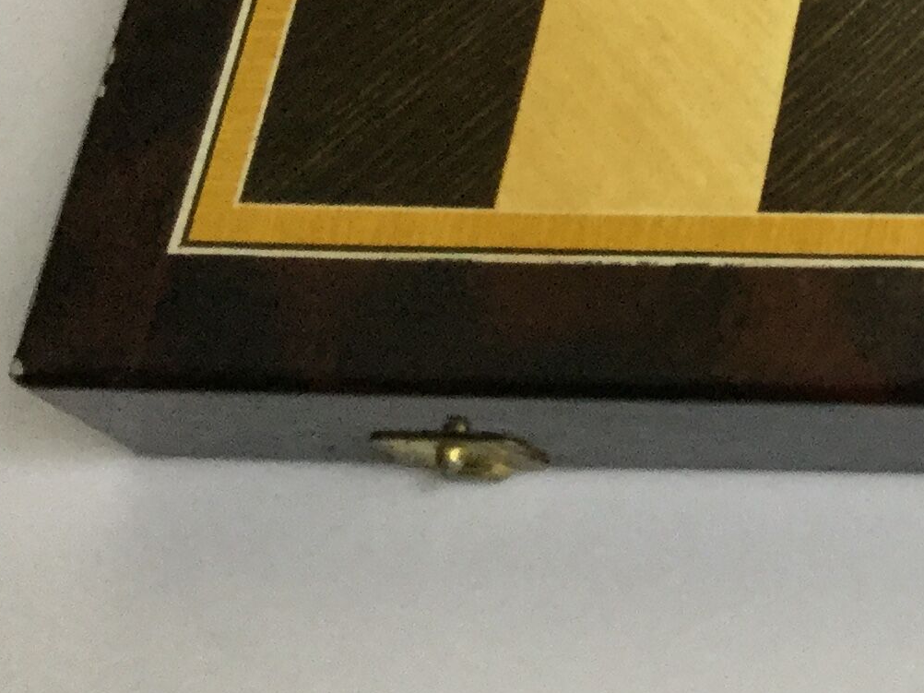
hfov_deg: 17.1
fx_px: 2695
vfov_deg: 13.6
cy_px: -396
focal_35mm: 101
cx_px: 1491
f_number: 2.4
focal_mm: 3.3
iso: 50
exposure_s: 1/33
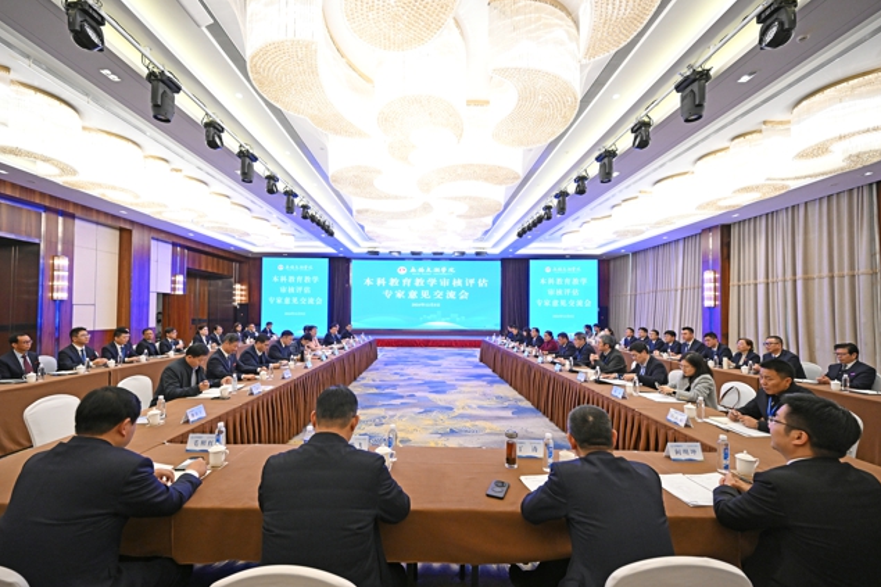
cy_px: 306
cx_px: 422
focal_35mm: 15
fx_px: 367
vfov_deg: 77.3
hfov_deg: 100.3
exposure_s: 1/250
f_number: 4
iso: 2500
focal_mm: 14
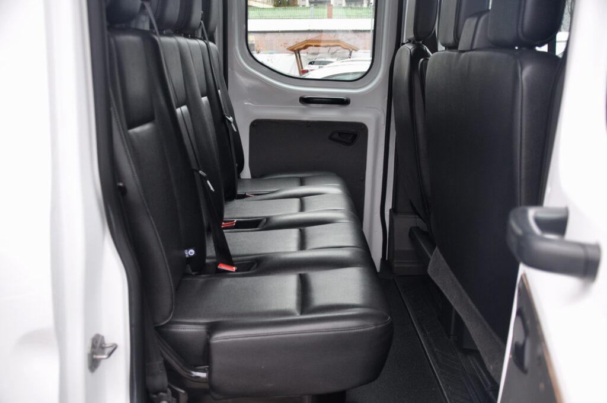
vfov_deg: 35.4
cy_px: 202
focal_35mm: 38
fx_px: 631
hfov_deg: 51.3
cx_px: 304
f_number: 4.5
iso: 500
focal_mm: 25
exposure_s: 1/80
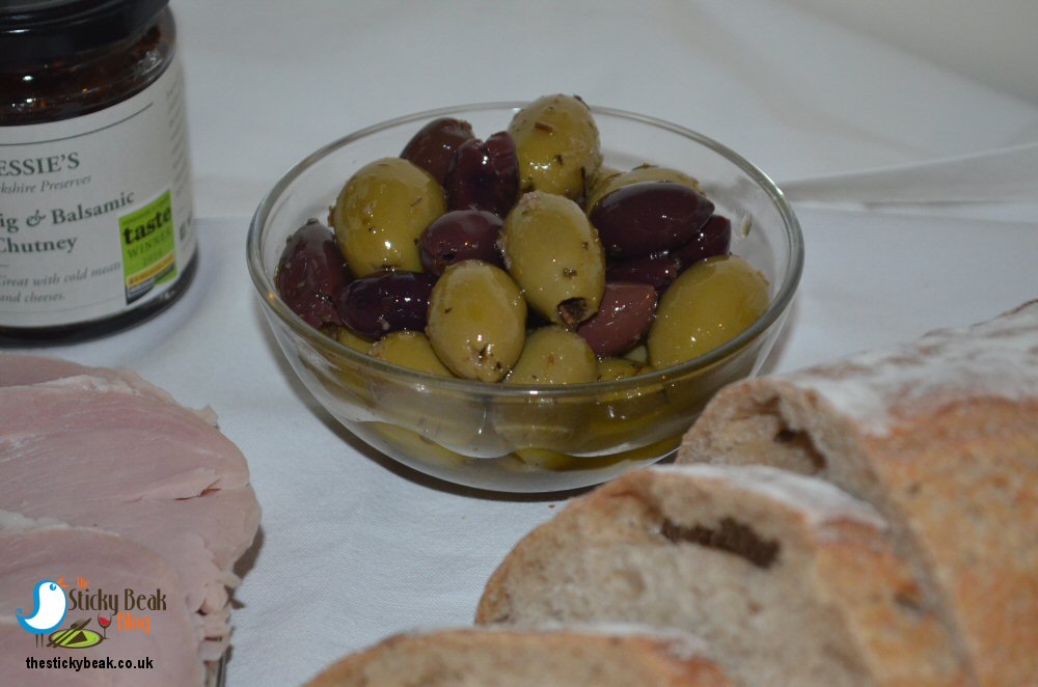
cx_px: 519
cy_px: 344
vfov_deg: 16.5
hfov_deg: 24.7
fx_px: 2373
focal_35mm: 82
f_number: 5.6
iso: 2200
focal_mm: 55
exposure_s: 1/60
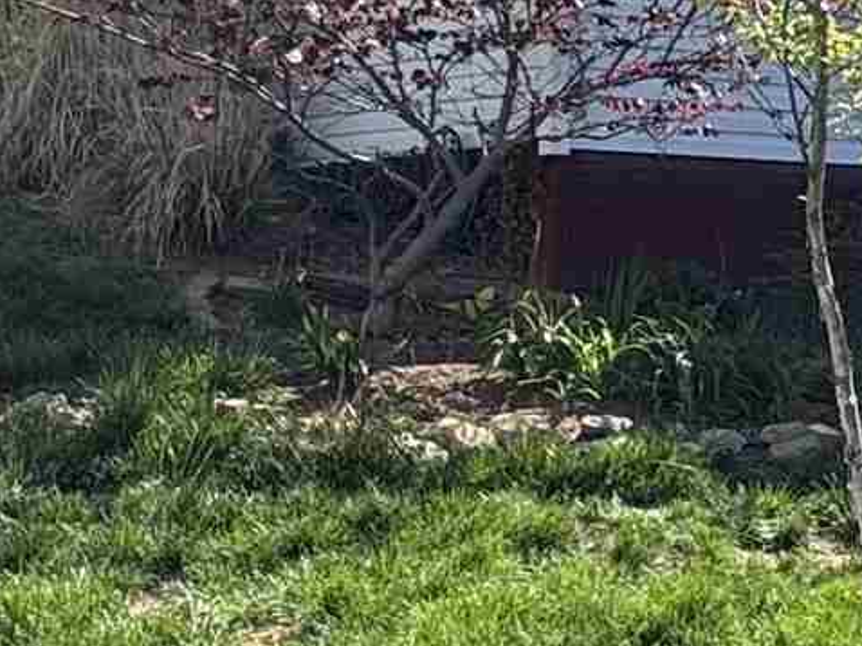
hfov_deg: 21.0
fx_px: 2240
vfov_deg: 16.4
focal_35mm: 90
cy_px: 198
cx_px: 878
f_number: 2.2
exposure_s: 1/796
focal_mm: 2.22
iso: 40
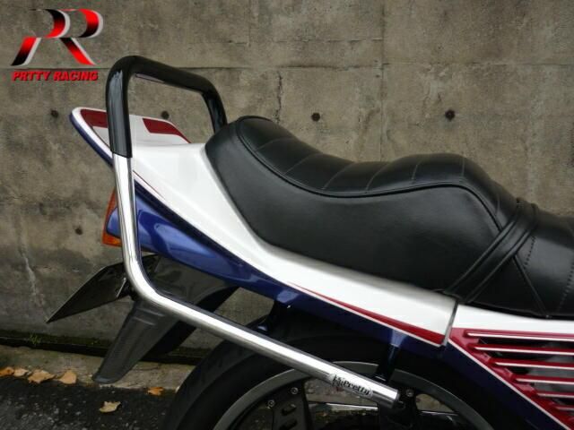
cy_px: 215
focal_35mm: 38
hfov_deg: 49.0
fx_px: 630
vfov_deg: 37.7
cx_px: 287
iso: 100
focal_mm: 5.5
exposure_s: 1/400
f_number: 2.8
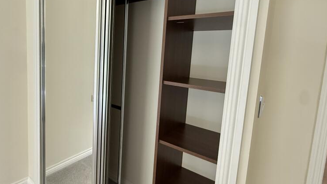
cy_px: 78
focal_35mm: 21
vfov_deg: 53.3
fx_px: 182
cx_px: 145
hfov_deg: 83.6
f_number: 2.2
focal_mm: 2.22
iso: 320
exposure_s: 1/100
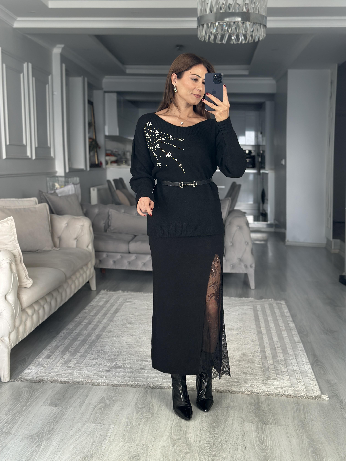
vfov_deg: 39.7
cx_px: 173
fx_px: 640
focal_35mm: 48
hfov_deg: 30.3
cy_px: 230
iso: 125
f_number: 1.78
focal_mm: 6.86
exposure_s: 1/67
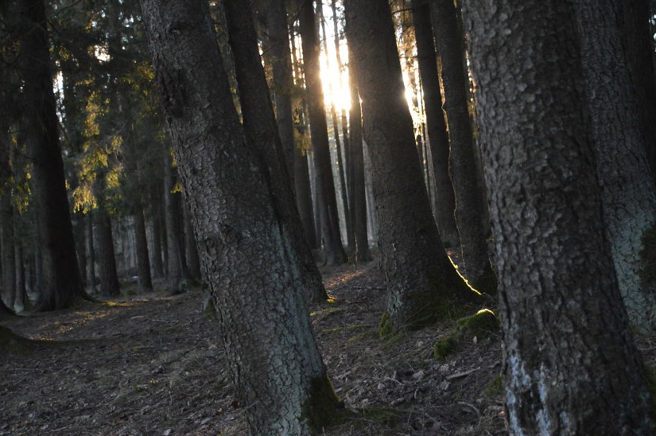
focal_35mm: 64
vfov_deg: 21.2
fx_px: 1165
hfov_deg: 31.5
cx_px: 335
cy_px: 228
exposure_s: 1/400
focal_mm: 40
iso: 3200
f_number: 4.8
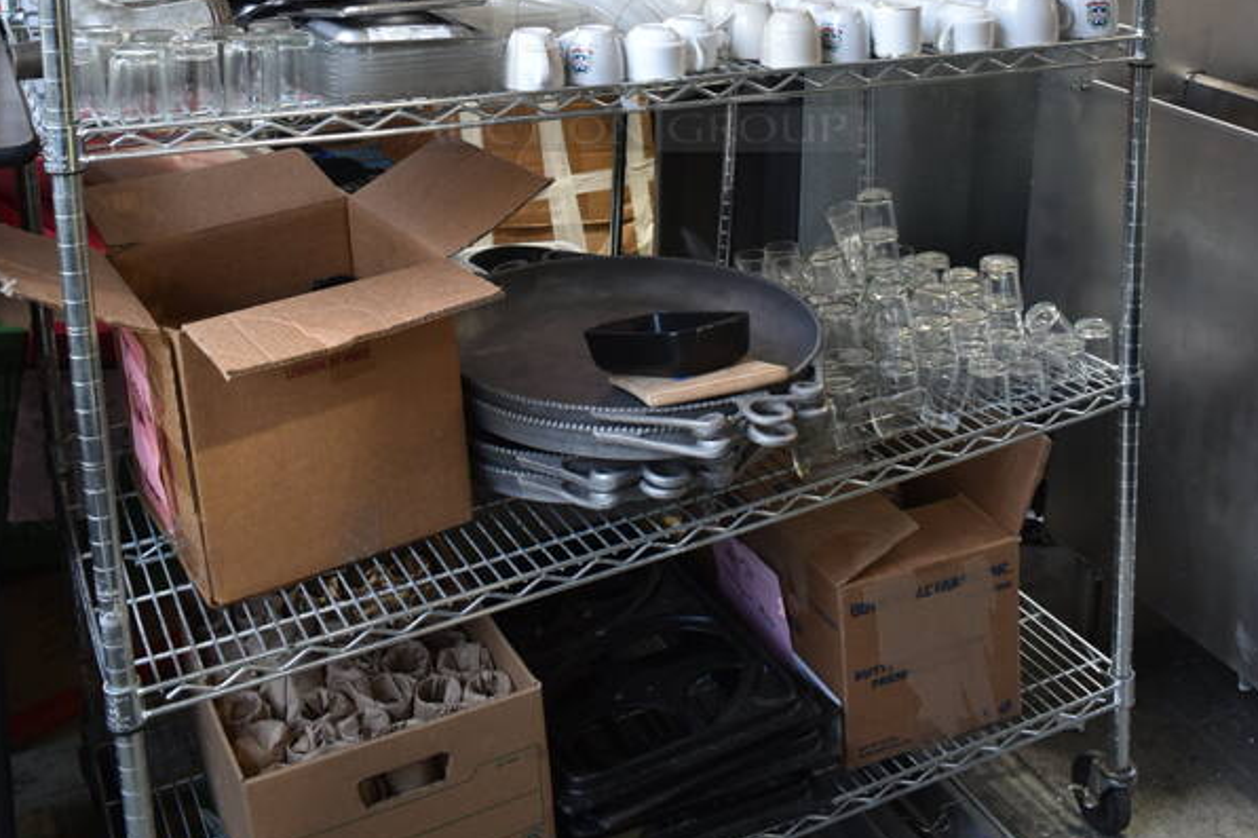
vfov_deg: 27.8
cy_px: 41
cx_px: 631
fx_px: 1607
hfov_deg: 42.8
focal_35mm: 46
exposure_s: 1/60
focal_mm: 20
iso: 280
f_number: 3.5
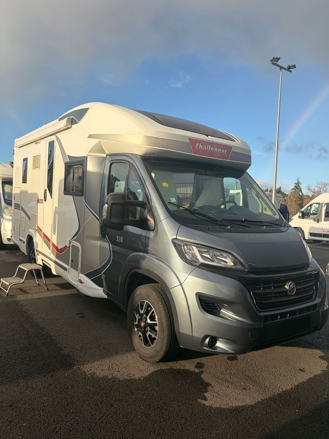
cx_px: 164
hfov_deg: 53.1
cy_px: 220
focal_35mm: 26
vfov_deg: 67.3
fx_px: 330
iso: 50
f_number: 1.6
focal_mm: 5.96
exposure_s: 1/1626
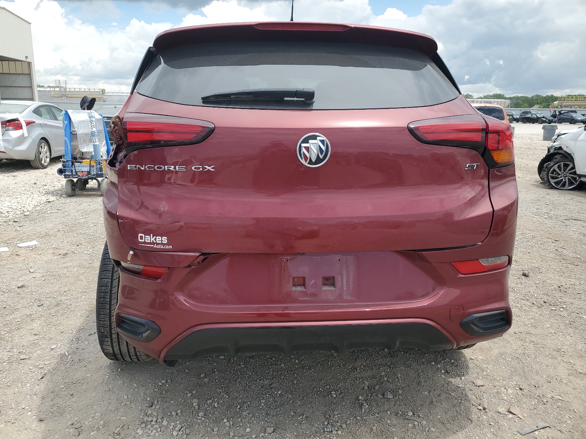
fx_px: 440
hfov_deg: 67.3
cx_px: 293
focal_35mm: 26
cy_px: 220
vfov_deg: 53.1
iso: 50
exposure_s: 1/1667
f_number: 1.5
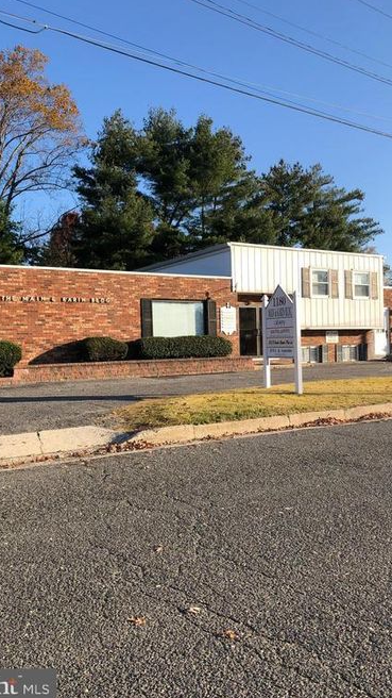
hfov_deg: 37.8
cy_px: 352
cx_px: 207
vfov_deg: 62.6
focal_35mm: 31
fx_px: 573
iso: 20
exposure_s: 1/960
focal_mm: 3.99
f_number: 1.8
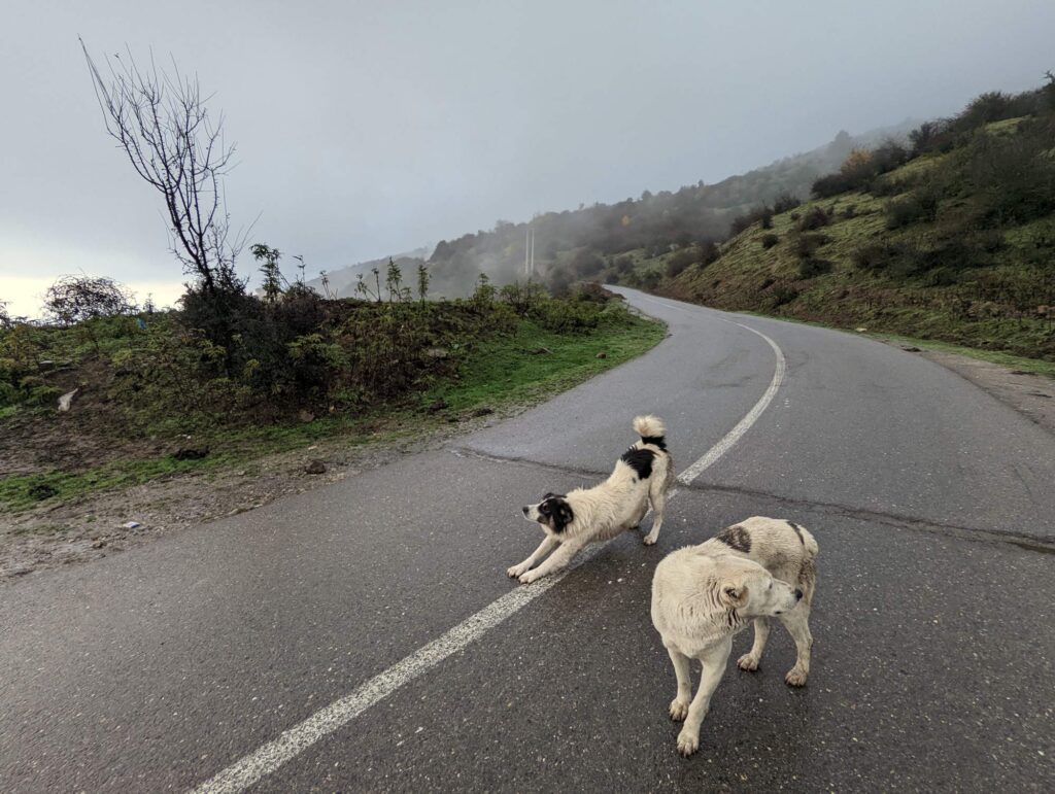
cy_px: 397
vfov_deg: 78.2
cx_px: 528
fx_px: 488
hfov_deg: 94.4
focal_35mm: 16
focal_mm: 2.35
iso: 68
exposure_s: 1/110
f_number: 2.2
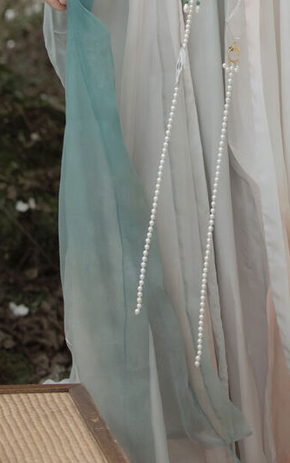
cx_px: 307
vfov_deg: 9.9
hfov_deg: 6.3
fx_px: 2627
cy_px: -146
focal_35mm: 208
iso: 250
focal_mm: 70
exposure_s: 1/1600
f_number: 2.8
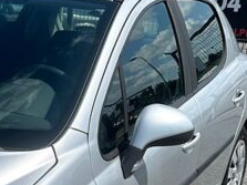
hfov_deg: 21.5
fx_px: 613
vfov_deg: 16.3
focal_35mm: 86
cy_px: 232
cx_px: -33
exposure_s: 1/7042
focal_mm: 6.86
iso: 80
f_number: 1.78
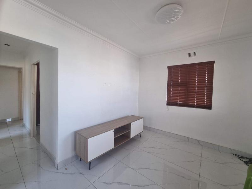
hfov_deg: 106.2
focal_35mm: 13
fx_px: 95
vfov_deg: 89.9
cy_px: 94
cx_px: 126
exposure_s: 1/50
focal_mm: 2.2
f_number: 2.2
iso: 80
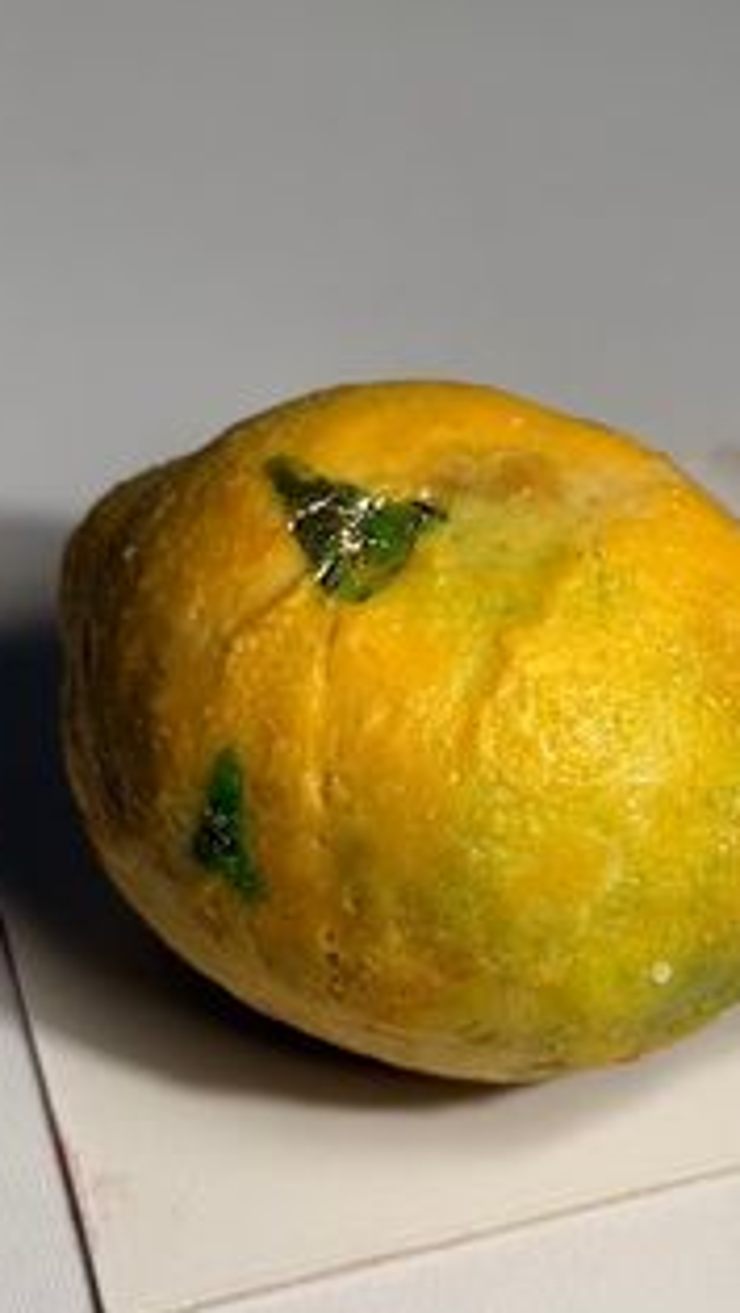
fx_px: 2473
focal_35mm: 71
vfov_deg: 29.7
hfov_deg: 16.9
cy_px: 542
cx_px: 539
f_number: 1.78
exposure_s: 1/6024
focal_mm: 6.76
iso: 80
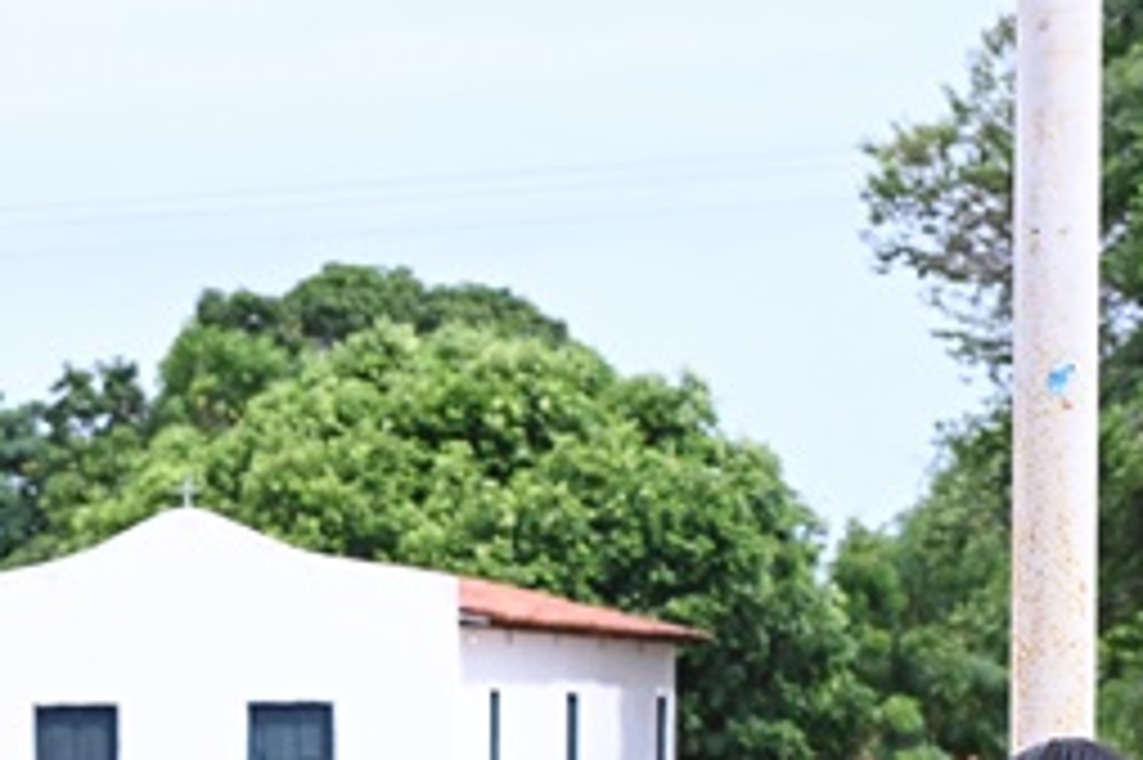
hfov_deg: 11.4
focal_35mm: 177
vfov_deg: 7.6
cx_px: -302
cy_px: 1183
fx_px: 5616
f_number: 5
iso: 500
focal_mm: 50
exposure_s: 1/1600
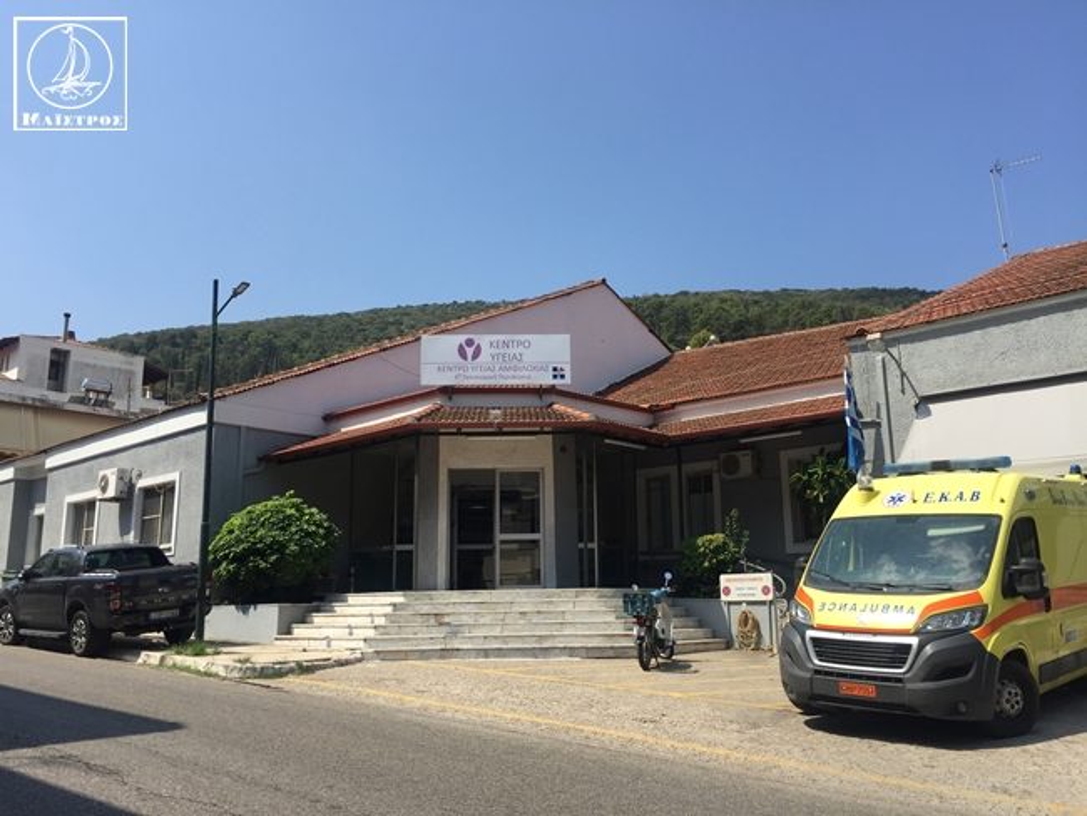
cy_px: 408
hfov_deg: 61.6
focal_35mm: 29
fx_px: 911
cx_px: 544
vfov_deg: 48.3
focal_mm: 4.15
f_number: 2.2
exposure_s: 1/1721
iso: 32
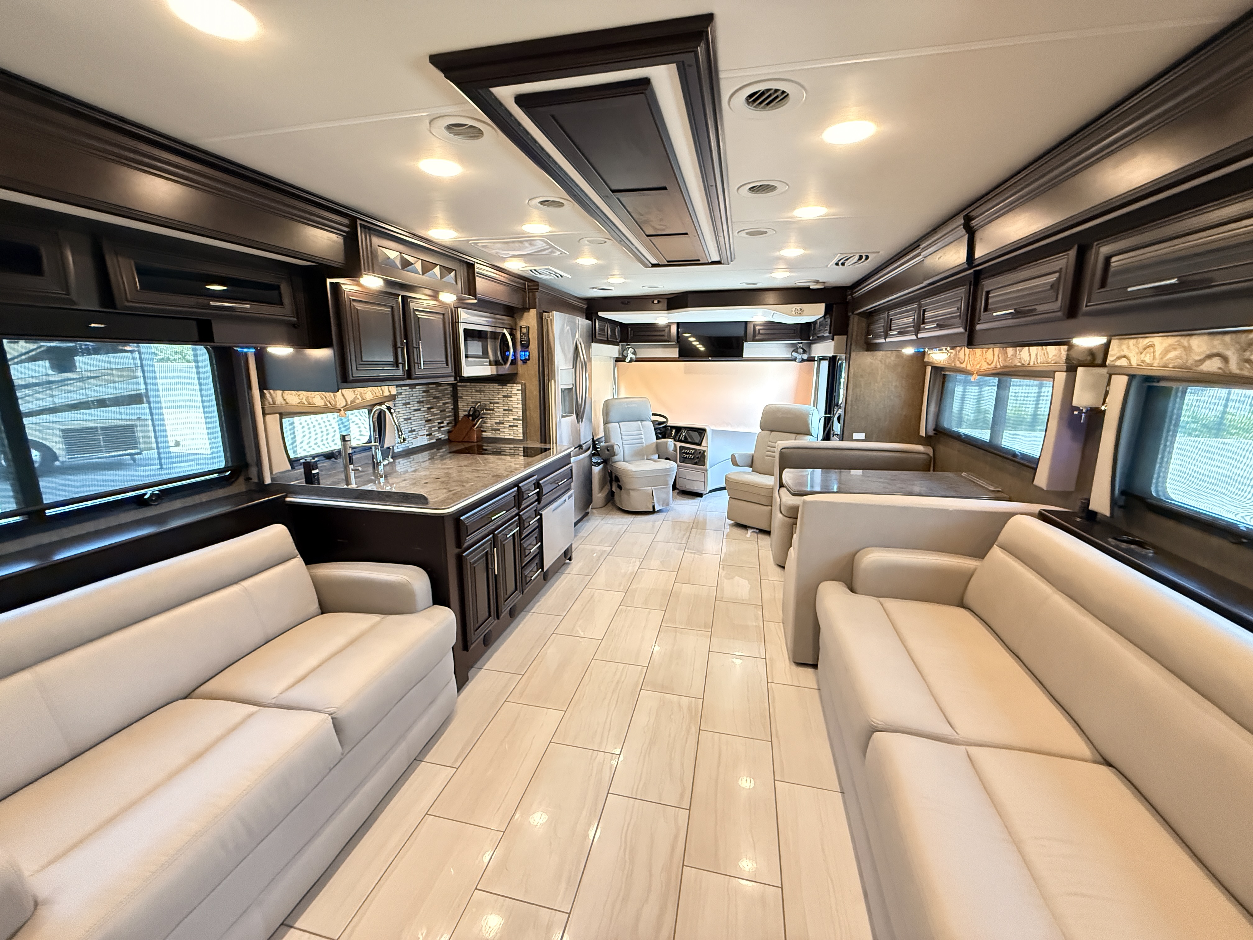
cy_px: 470
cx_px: 626
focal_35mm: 14
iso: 1000
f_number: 2.2
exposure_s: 1/49
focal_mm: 2.22
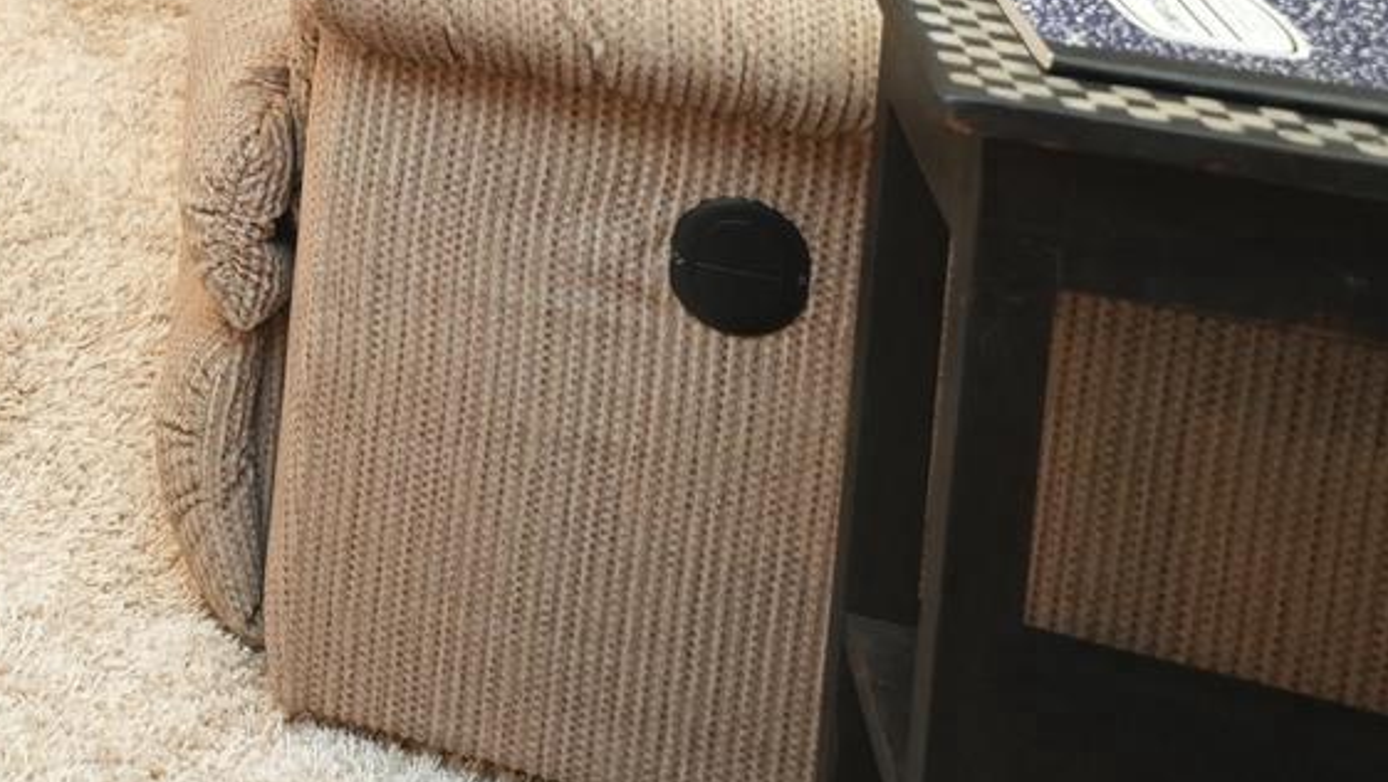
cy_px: -806
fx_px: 2506
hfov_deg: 23.2
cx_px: -824
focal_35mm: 68
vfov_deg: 14.5
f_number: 2.8
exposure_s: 1/60
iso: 1000
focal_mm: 17.8
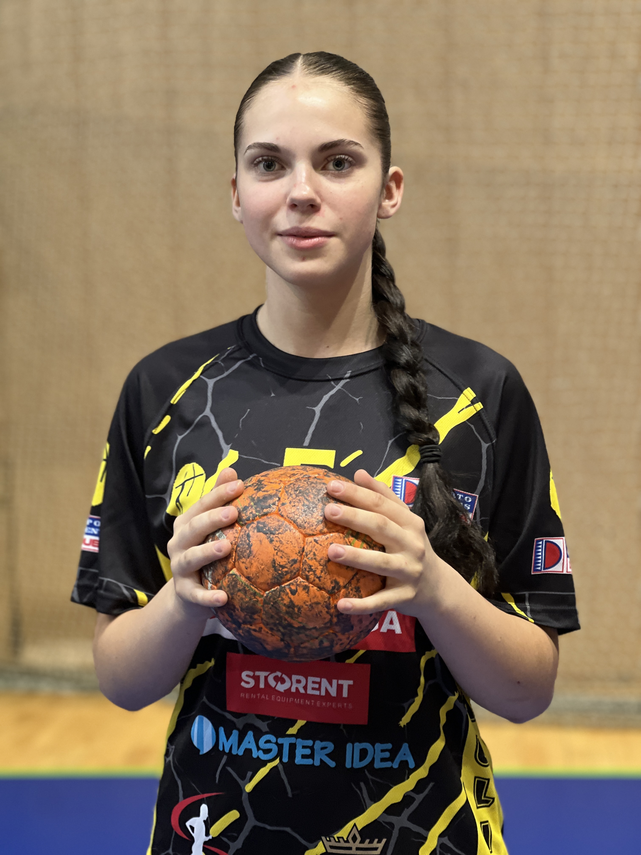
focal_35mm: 77
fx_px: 1901
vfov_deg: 25.3
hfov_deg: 19.1
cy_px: 428
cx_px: 320
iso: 160
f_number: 2.8
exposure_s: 1/33
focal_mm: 9
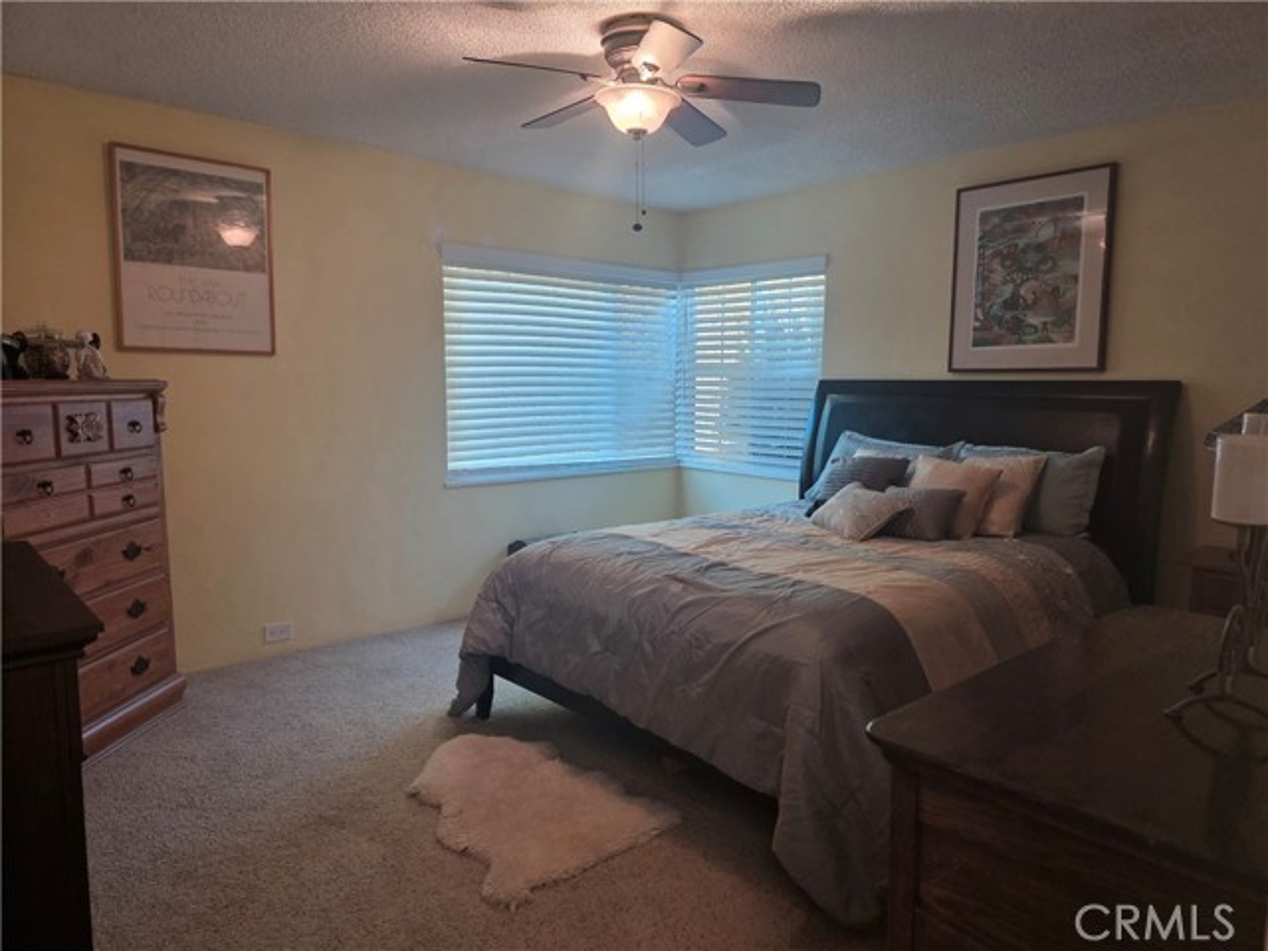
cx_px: 634
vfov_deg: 58.9
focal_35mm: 23
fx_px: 843
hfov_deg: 73.9
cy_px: 476
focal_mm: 6.3
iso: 500
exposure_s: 1/120
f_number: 1.7
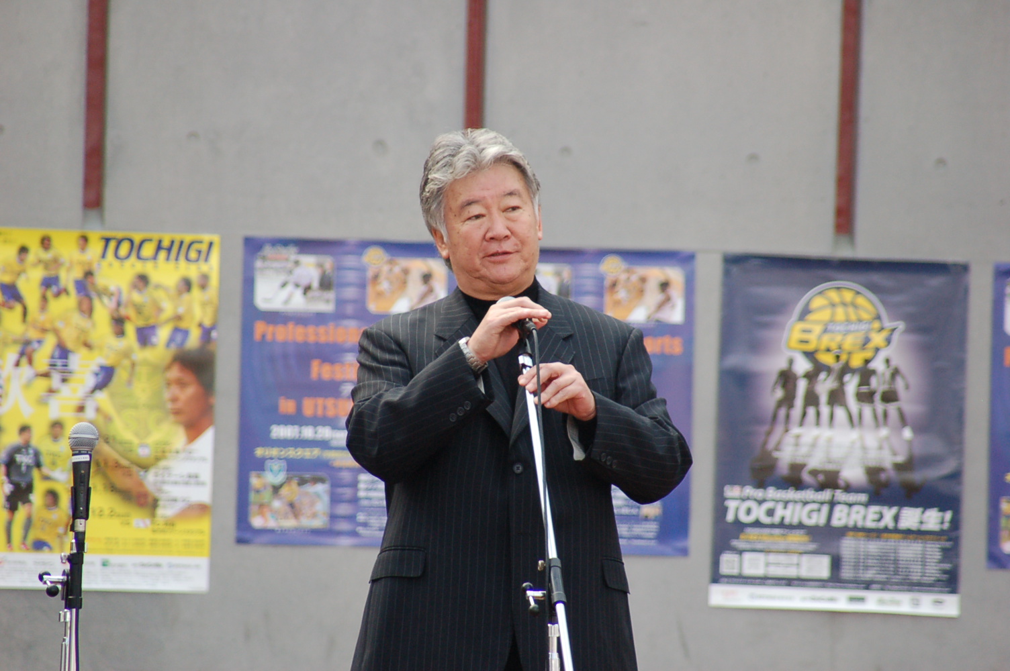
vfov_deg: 3.0
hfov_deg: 4.6
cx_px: 505
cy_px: 336
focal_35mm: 450
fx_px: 12614
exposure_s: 1/400
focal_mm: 300
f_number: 6.3
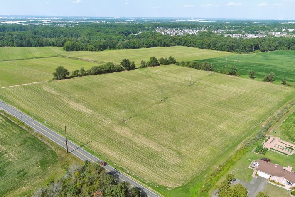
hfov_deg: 63.7
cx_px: 148
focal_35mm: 29
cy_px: 98
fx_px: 238
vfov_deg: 44.9
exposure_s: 1/800
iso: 100
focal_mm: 10.57
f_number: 2.8
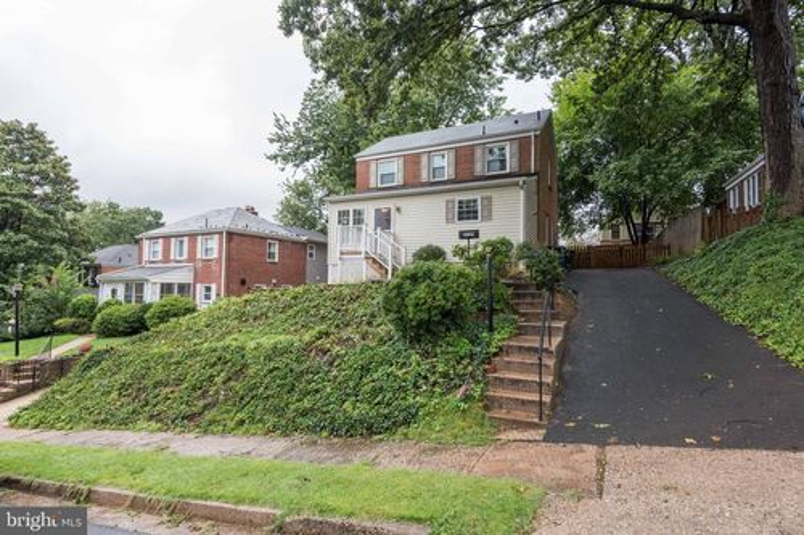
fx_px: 424
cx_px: 402
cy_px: 268
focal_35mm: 19
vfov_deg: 64.5
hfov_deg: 86.9
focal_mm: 19
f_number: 5.6
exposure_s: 1/160
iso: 200
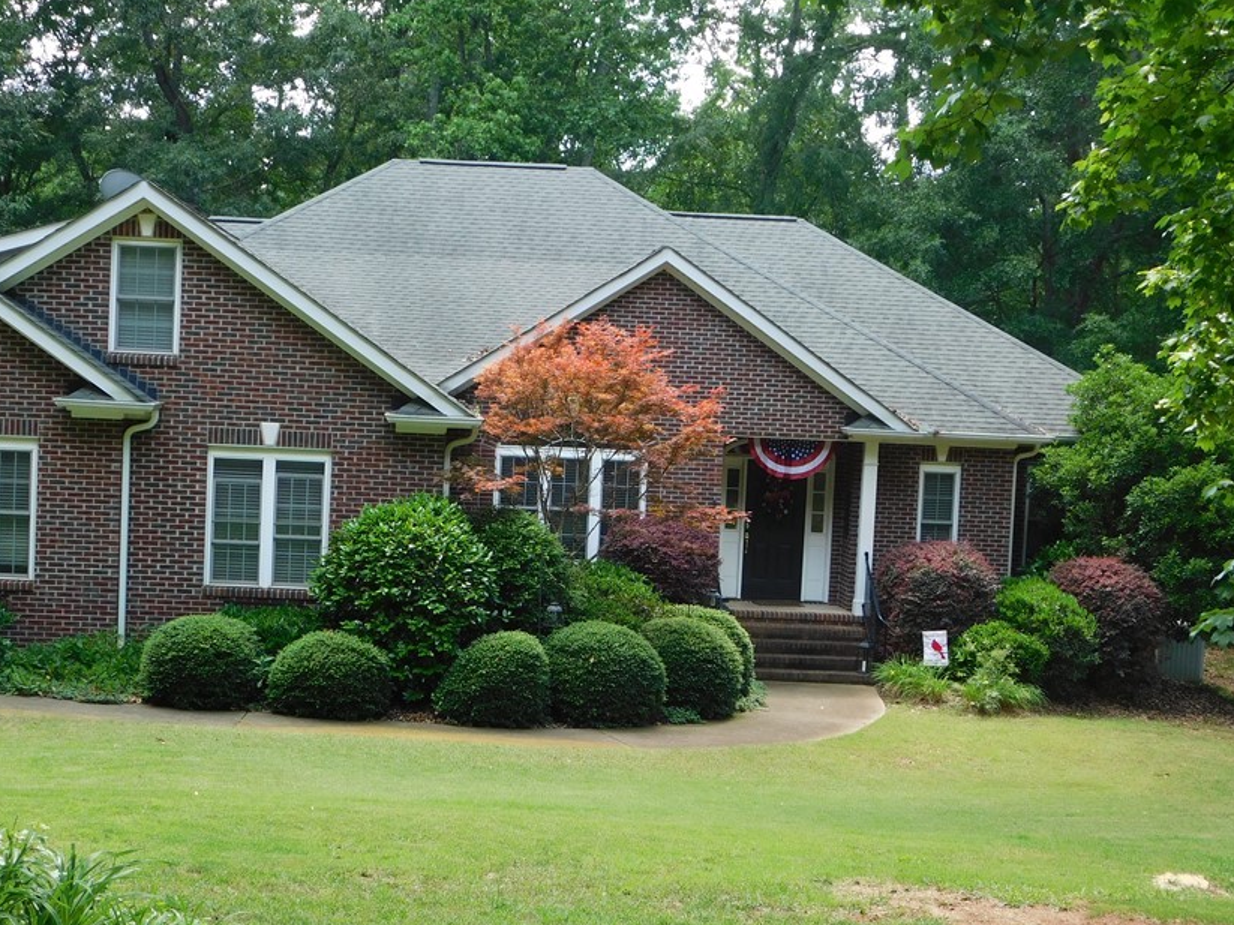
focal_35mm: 56
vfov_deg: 26.1
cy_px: 493
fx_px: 1996
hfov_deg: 34.3
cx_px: 520
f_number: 3.7
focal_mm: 8
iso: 125
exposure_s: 1/100
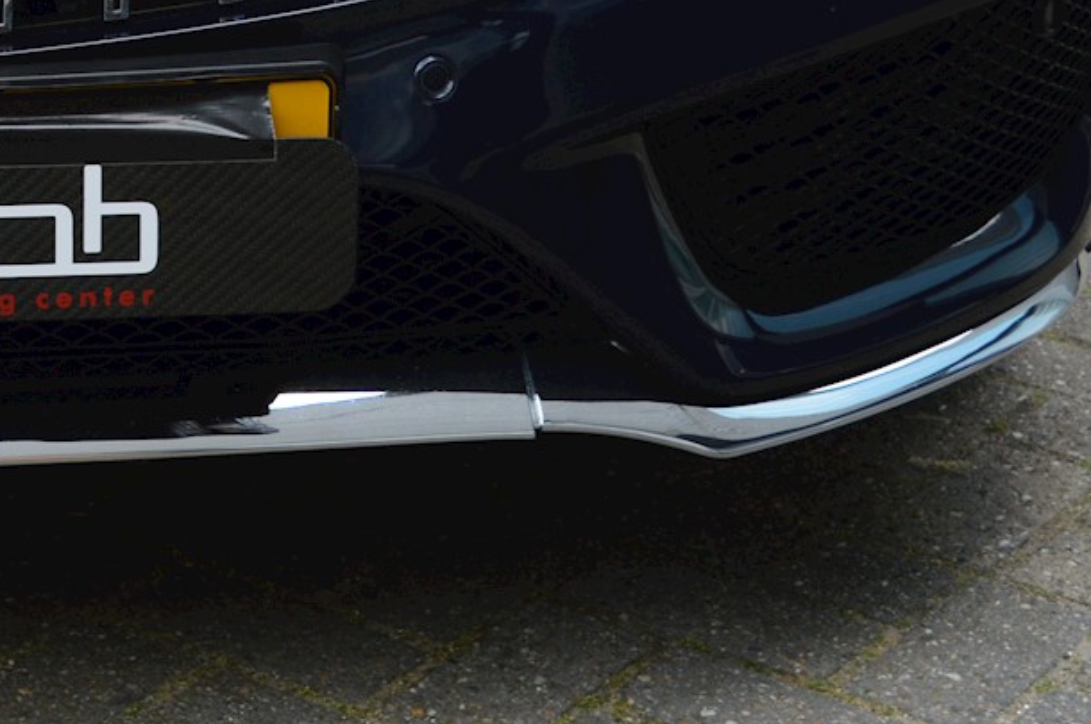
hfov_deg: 15.6
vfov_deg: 10.3
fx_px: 3861
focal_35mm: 128
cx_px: -168
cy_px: -408
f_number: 5.6
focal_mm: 27
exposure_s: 1/125
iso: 110
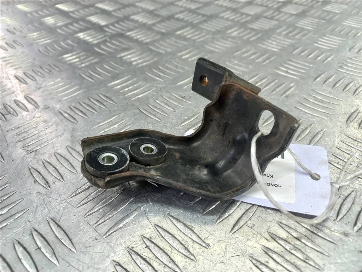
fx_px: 261
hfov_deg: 69.4
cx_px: 181
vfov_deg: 54.9
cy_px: 136
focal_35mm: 25
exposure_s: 1/50
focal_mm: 4.6
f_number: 1.8
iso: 100
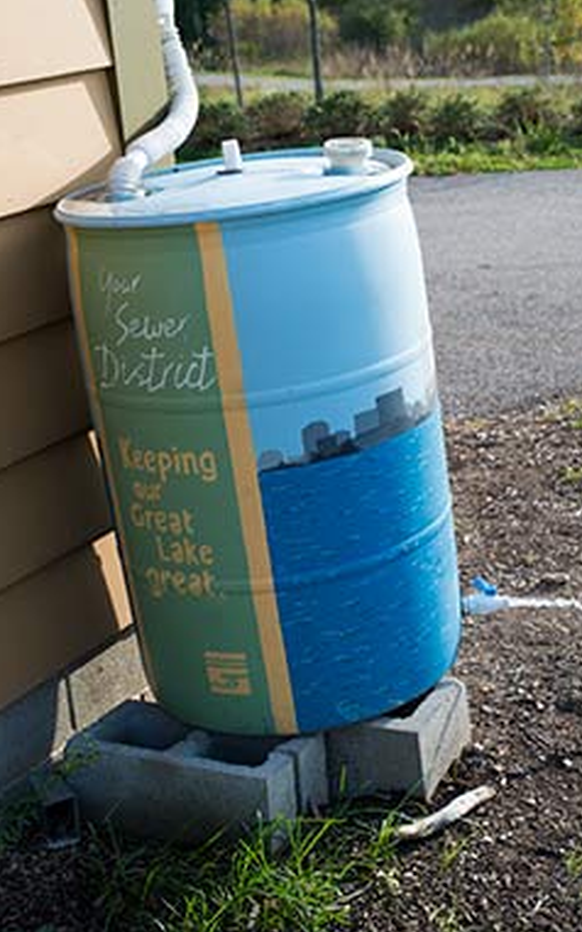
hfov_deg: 21.9
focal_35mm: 59
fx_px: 1498
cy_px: 471
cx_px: 384
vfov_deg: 34.6
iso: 400
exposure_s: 1/500
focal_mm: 38
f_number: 9.5
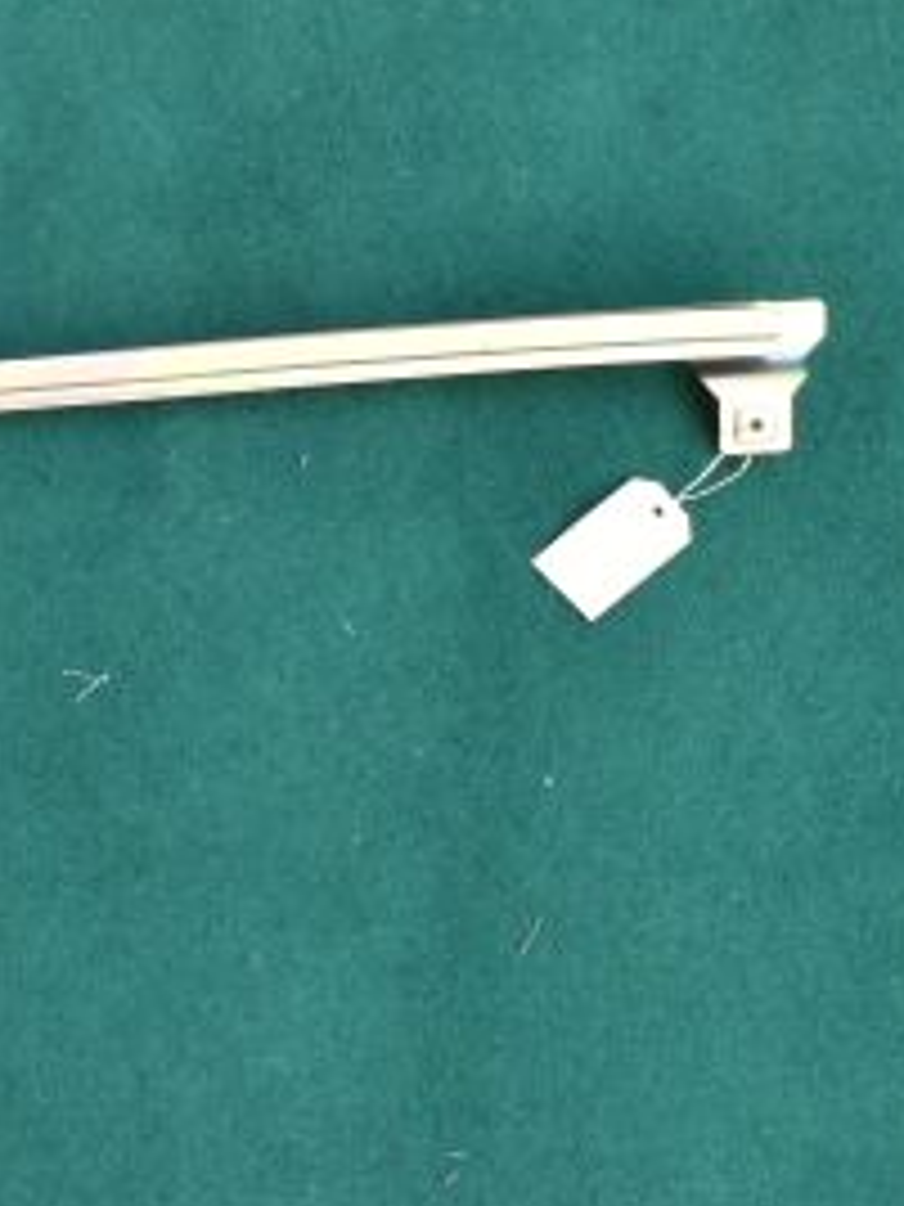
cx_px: -135
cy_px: 342
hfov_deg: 16.4
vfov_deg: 22.3
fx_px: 3032
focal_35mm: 87
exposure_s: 1/40
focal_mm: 27
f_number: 13
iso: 2000
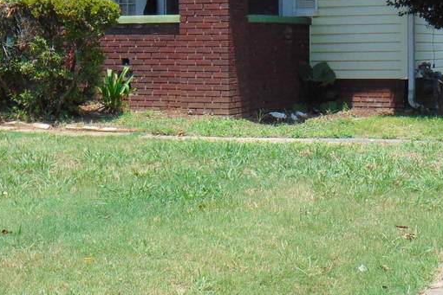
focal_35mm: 86
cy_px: 46
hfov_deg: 23.6
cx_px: 202
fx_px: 1059
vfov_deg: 15.8
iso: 80
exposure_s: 1/800
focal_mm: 5.8
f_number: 3.2
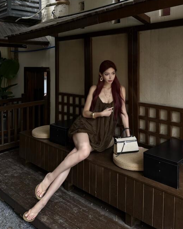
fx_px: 176
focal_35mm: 26
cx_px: 92
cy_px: 111
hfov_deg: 54.9
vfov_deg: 66.0
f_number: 1.78
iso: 100
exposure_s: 1/246
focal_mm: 6.76
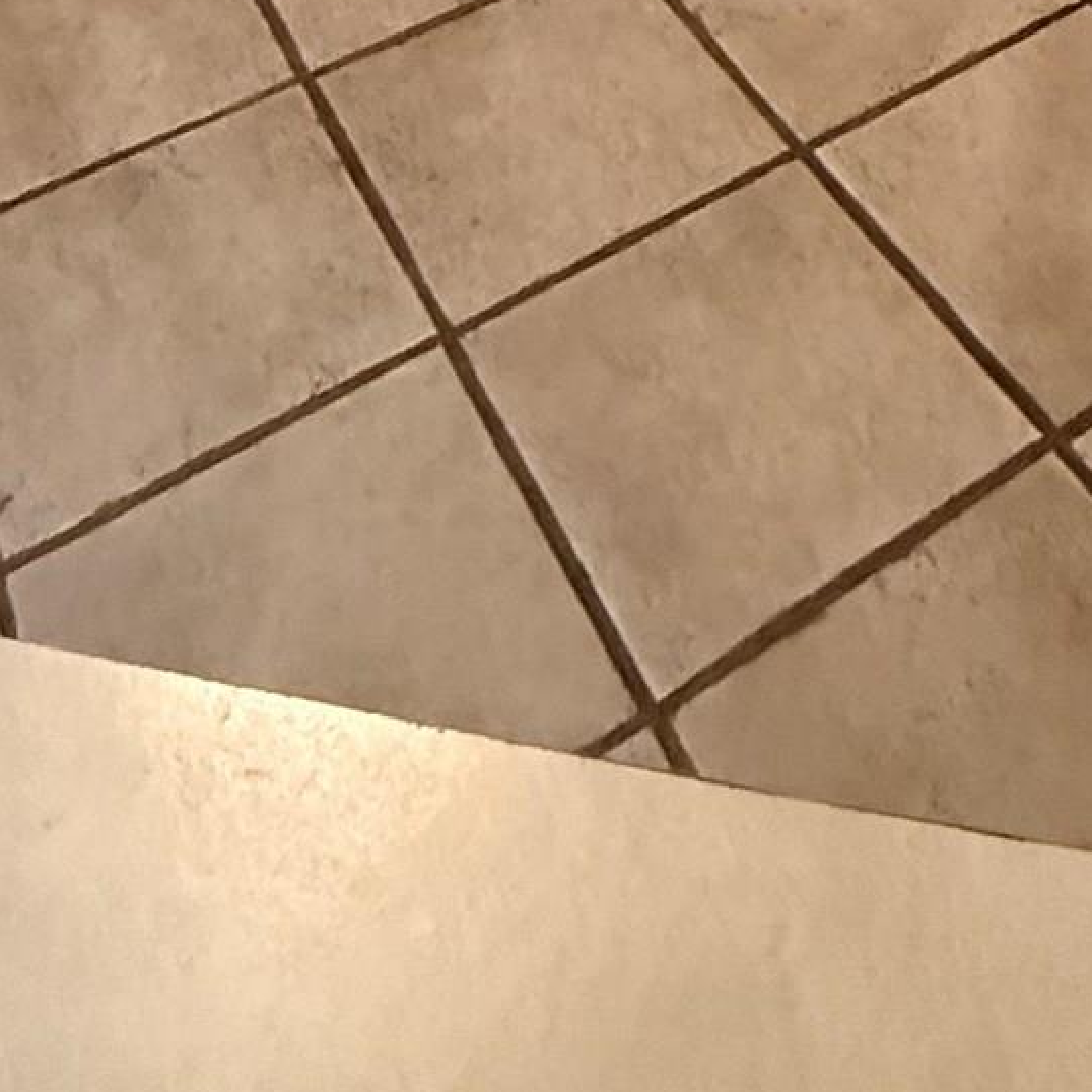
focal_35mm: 53
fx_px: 1892
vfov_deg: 21.0
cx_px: 777
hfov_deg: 31.8
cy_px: -907
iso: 1000
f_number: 2.2
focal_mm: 2.22
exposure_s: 1/60
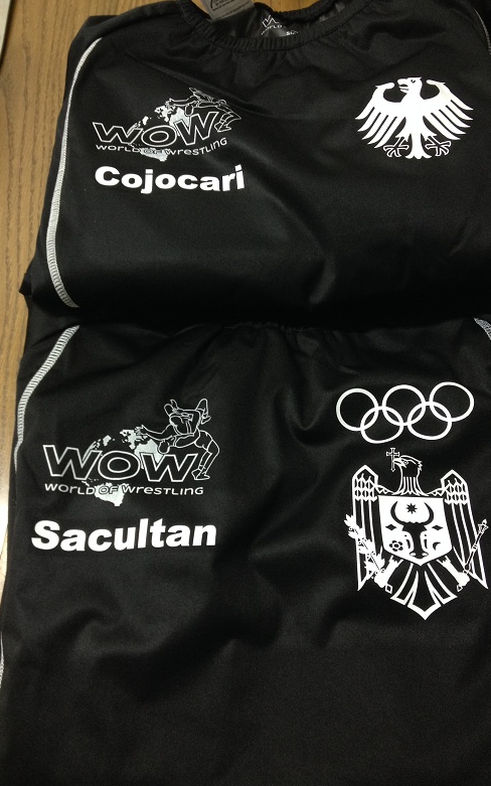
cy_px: 397
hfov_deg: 33.5
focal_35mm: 38
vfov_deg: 51.5
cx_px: 273
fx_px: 814
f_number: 2.4
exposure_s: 1/20
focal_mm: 4.28
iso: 100
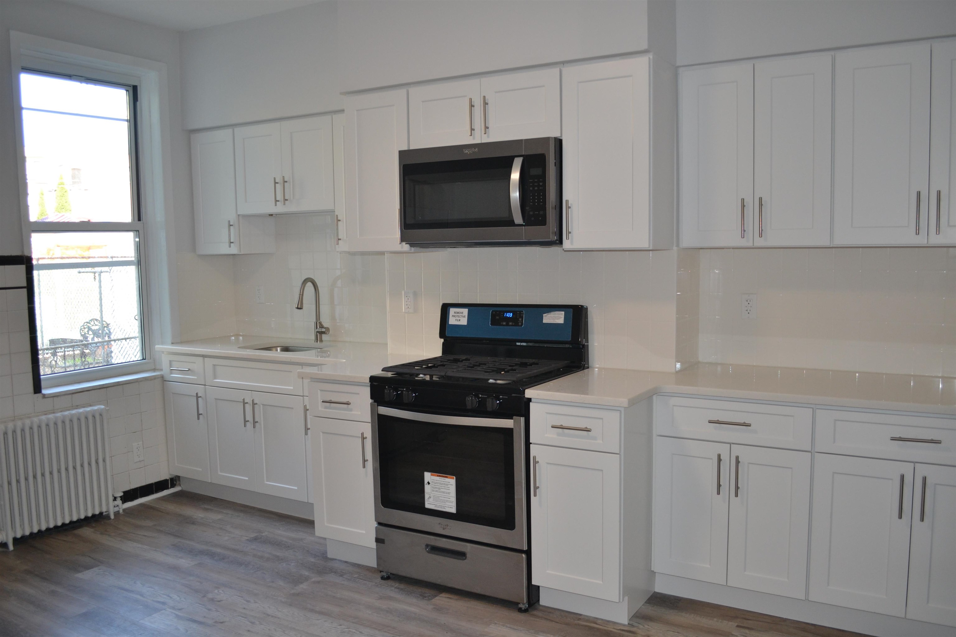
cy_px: 318
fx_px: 797
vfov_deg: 43.6
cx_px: 478
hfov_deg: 61.9
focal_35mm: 30
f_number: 4
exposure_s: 1/100
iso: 400
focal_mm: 20
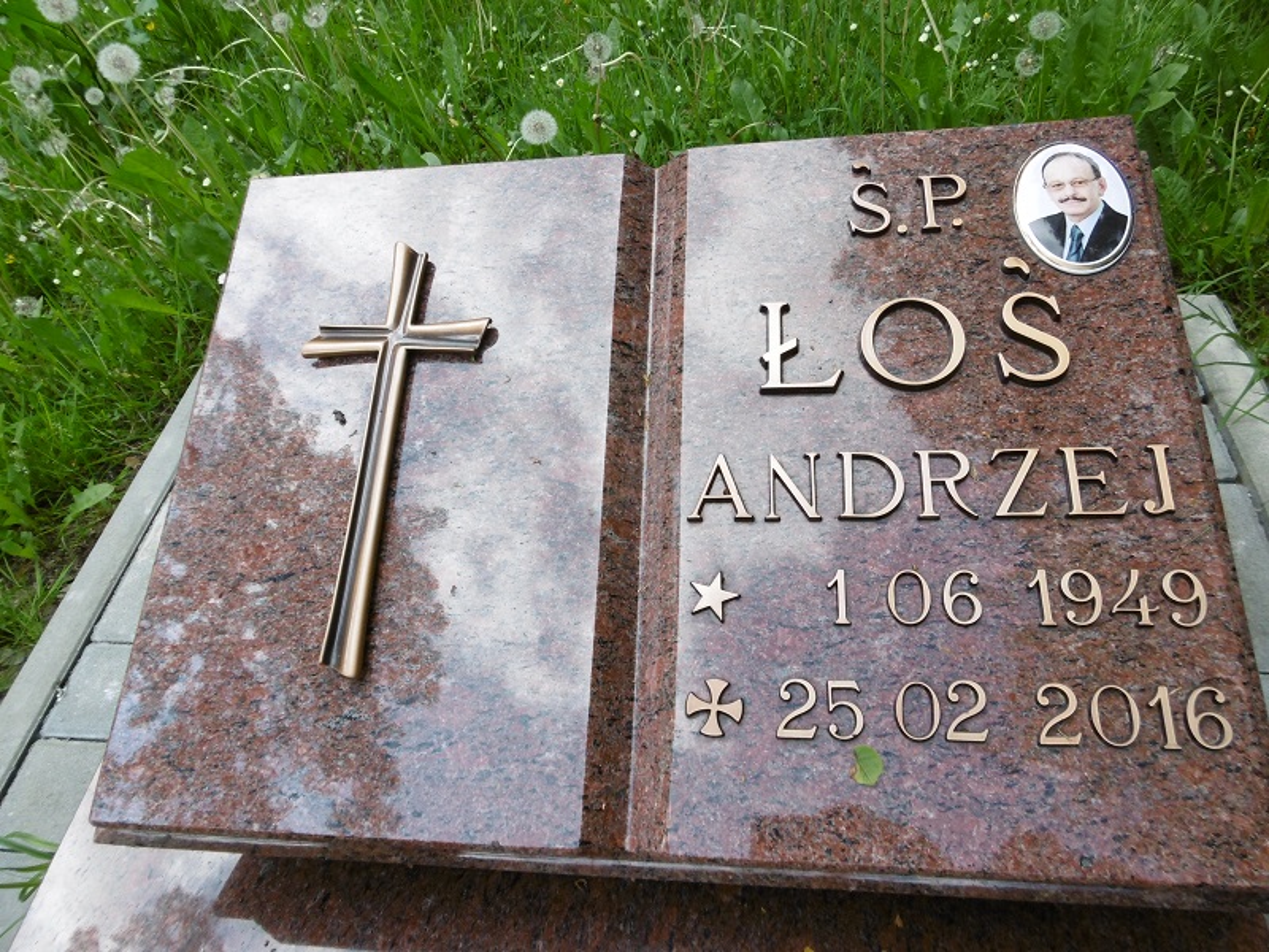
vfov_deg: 56.8
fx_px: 880
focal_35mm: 24
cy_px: 476
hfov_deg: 71.6
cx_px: 634
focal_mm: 4.3
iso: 100
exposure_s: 1/250
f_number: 3.1
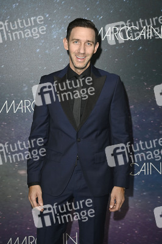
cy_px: 122
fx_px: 392
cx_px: 81
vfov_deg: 34.5
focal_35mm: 58
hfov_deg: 23.3
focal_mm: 58
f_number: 6.3
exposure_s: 1/250
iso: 500
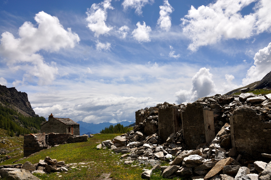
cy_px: 90
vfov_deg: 39.9
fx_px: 248
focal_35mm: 33
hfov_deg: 57.3
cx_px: 136
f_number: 9
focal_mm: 22
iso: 200
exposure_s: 1/320
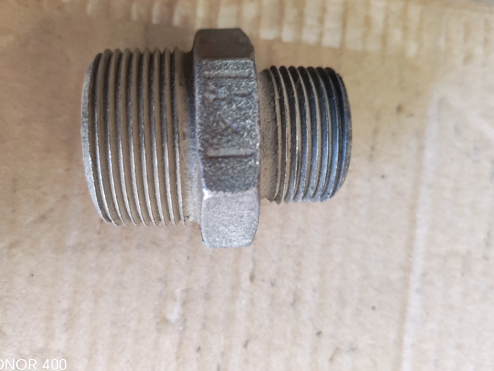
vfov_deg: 44.1
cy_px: 168
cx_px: 253
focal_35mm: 32
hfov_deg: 56.8
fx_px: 457
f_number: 1.9
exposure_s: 1/100
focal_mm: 6.12
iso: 1250
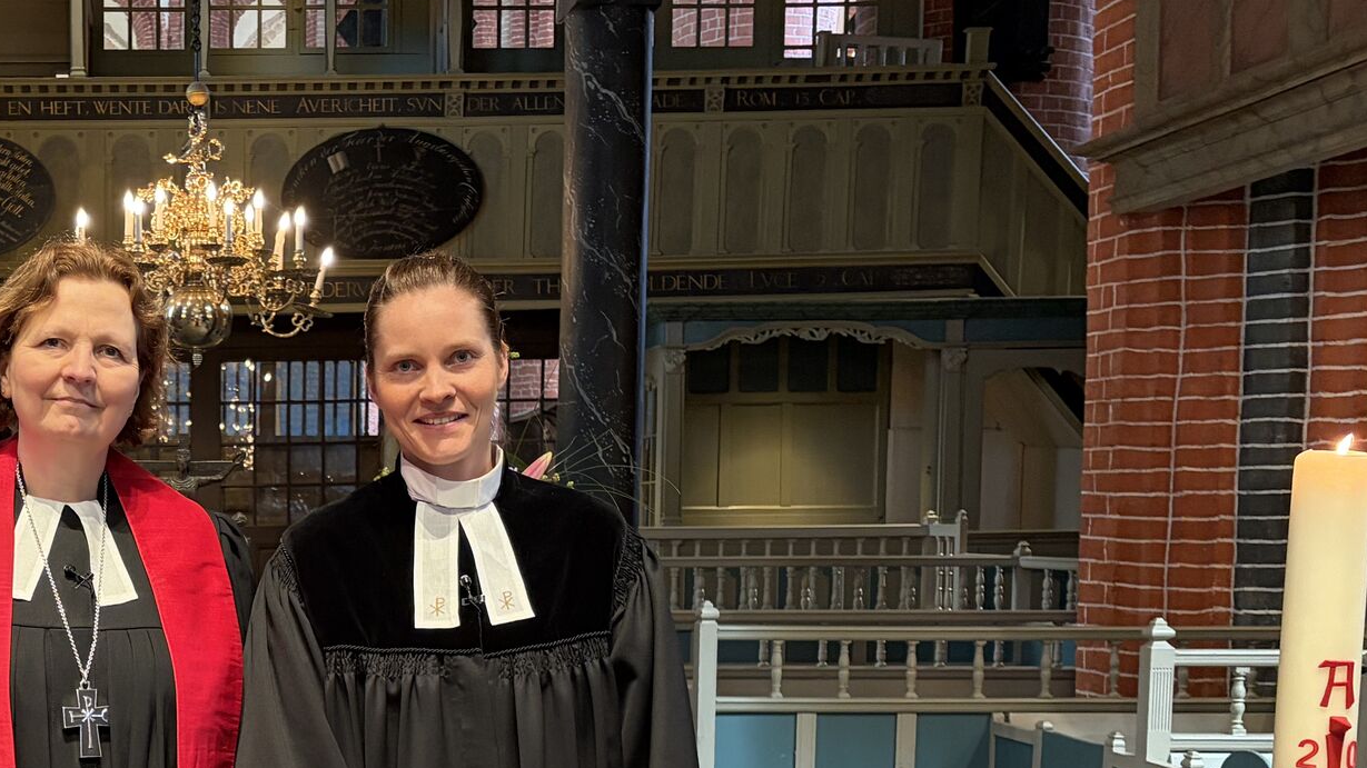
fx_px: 1921
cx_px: 166
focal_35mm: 53
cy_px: 674
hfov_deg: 37.0
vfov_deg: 22.2
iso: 320
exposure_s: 1/50
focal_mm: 5.96
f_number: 1.6
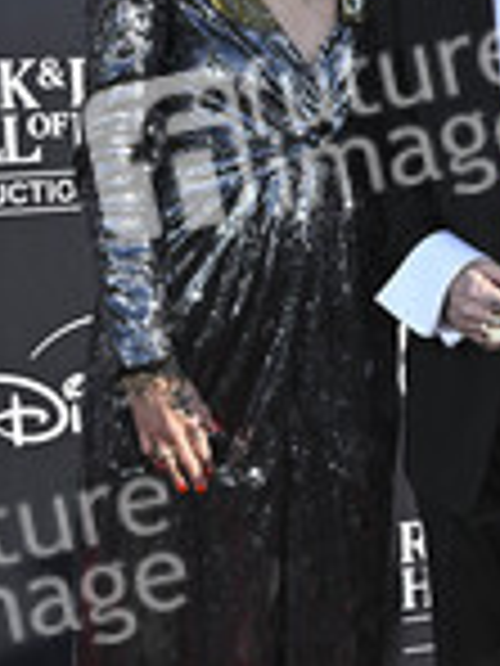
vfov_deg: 21.5
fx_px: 1753
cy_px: 360
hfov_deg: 16.0
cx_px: 446
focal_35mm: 91
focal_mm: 35
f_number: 8
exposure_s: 1/320
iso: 250
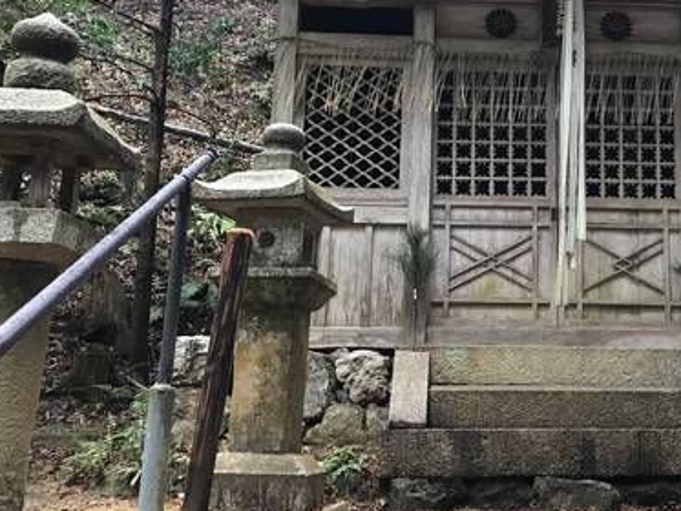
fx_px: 945
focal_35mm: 48
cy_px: 214
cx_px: 513
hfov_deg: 38.6
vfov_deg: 30.2
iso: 40
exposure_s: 1/20
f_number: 1.8
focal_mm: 3.99
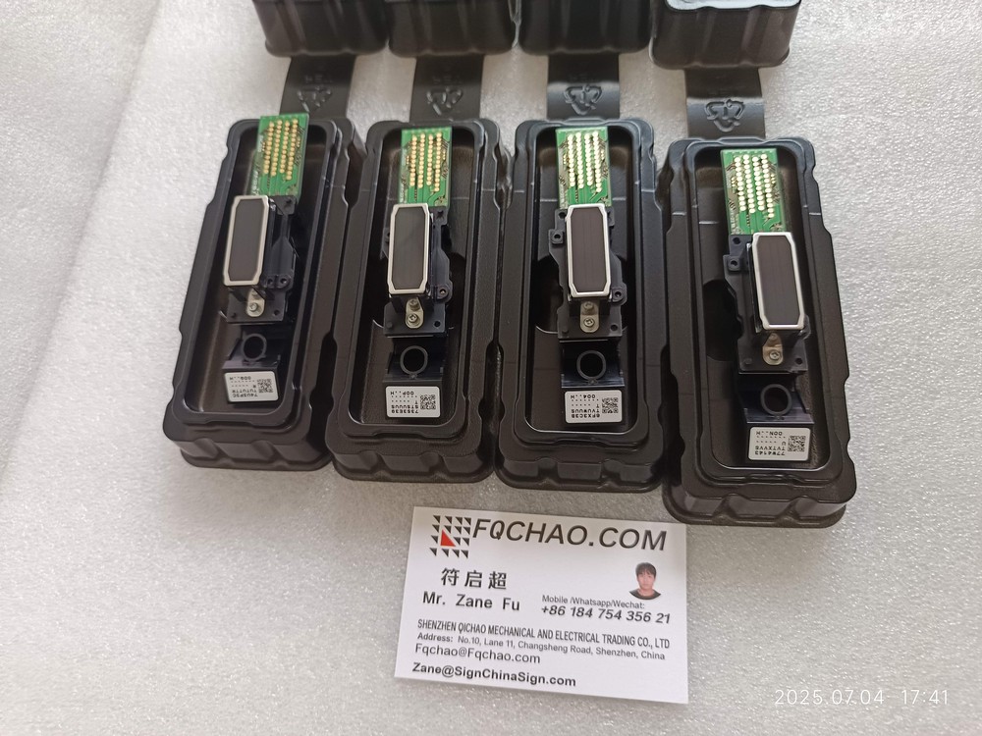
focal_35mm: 24
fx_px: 681
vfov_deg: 56.8
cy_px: 368
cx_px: 491
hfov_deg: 71.6
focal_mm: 5.31
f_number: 1.7
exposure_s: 1/50
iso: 498
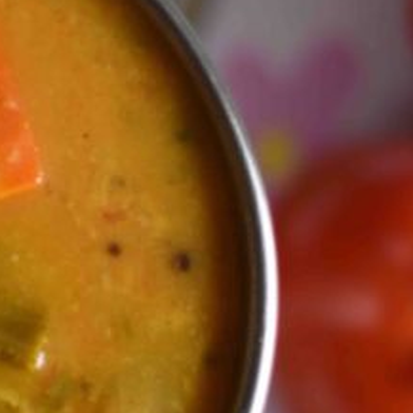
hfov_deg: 8.5
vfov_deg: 8.7
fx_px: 2713
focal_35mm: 201
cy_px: 263
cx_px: -225
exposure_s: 1/40
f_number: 1.8
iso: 100
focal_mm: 50
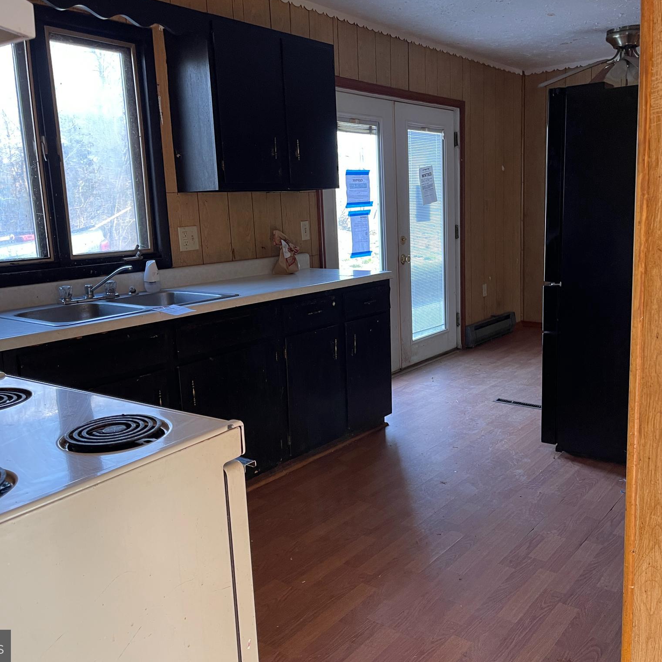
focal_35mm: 31
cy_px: 331
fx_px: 671
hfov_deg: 52.5
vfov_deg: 52.5
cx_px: 348
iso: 125
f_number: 1.6
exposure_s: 1/94
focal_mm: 5.1
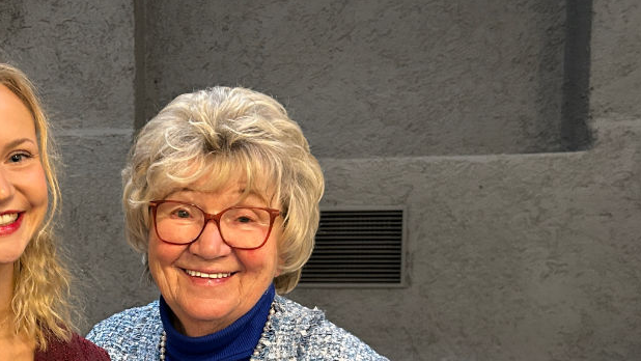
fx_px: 935
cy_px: 330
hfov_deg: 35.8
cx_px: 80
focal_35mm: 55
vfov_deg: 21.3
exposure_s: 1/60
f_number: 1.5
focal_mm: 5.7
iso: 320
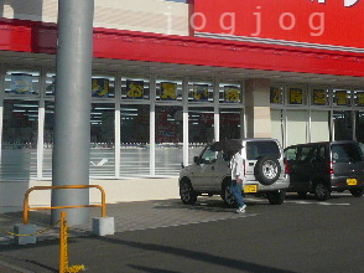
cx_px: 246
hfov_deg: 31.4
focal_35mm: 61
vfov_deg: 23.3
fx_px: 641
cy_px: 21
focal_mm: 4.6
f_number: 8
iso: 100
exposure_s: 1/500
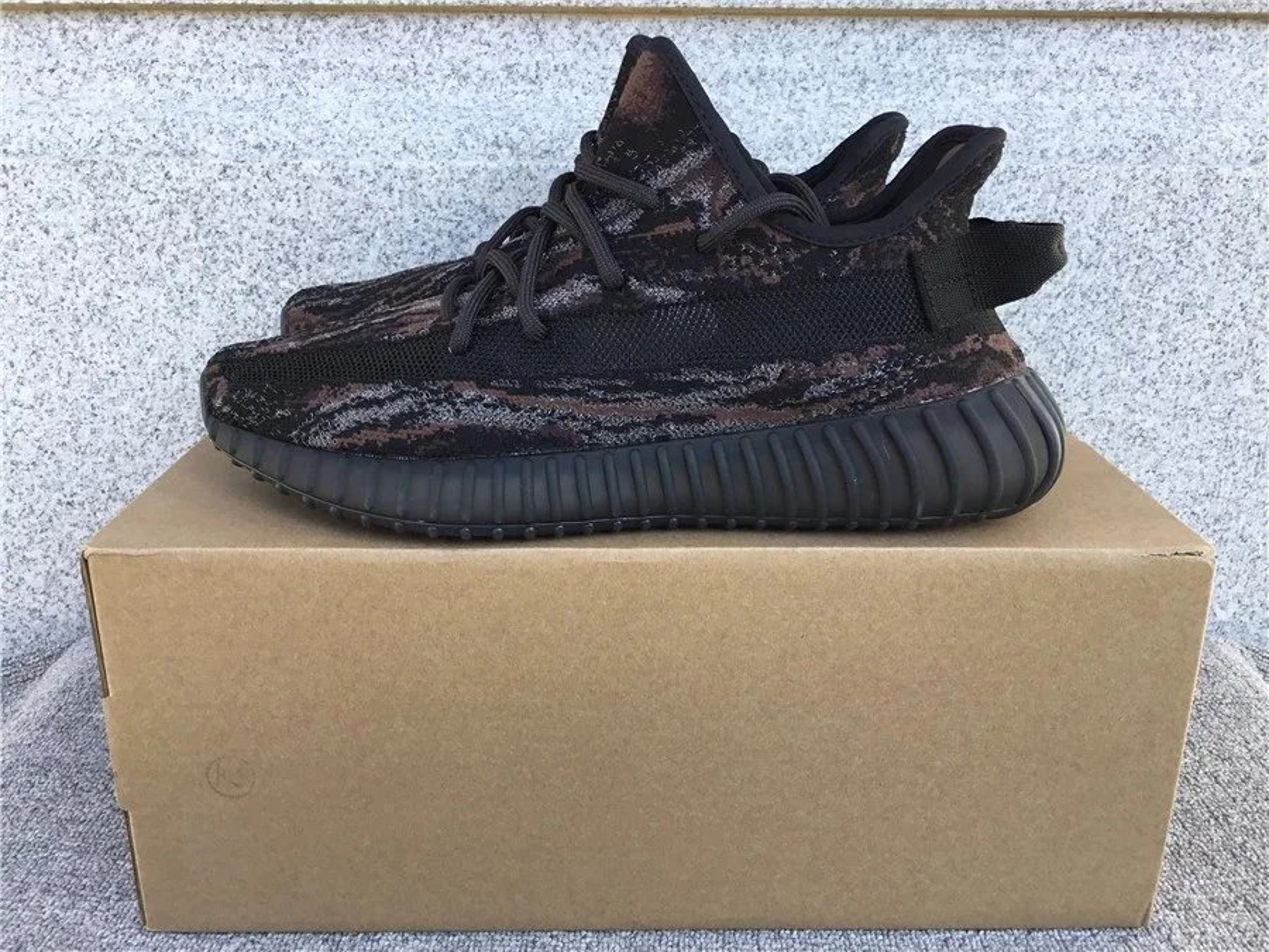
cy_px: 476
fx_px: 1136
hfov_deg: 58.4
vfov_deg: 45.4
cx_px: 634
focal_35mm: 31
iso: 25
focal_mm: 3.3
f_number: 2.4
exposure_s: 1/235
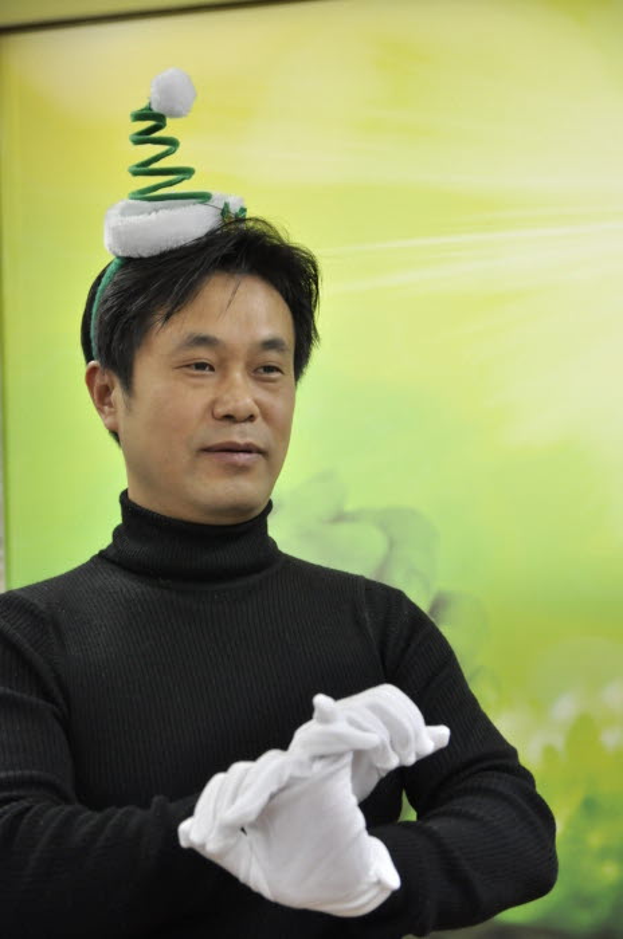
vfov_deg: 29.3
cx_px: 312
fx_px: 1798
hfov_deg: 19.7
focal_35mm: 69
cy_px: 470
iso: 800
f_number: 3.8
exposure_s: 1/80
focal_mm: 46
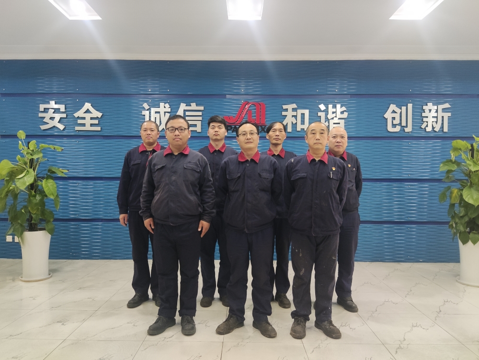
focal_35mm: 25
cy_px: 180
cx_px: 240
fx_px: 346
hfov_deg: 69.4
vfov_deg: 54.9
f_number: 1.79
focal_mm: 4.71
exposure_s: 1/50
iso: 460
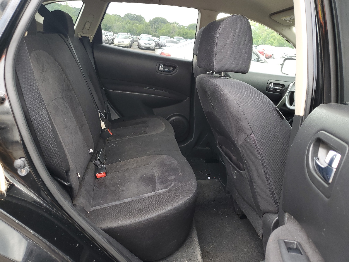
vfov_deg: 53.1
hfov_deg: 67.3
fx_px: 262
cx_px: 174
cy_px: 131
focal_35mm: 26
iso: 51
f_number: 1.5
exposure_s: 1/120
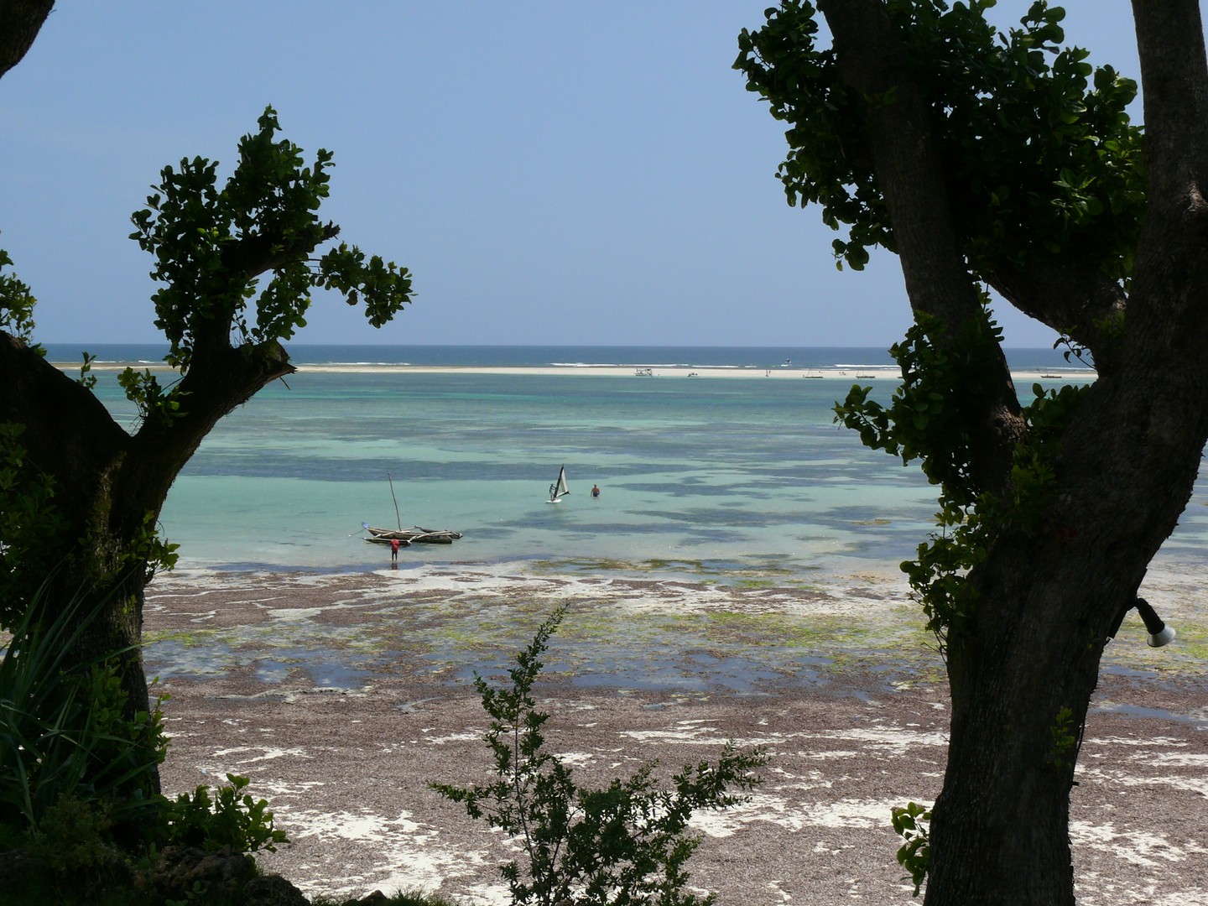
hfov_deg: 32.2
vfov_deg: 24.4
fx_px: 2094
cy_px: 453
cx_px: 604
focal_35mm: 60
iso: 100
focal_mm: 11.8
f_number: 8
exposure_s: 1/400
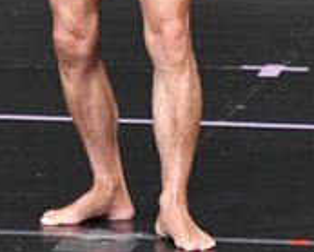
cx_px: 166
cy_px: -140
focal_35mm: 1321
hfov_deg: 1.5
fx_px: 12297
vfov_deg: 1.2
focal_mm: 210
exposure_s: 1/400
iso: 4000
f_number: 5.6
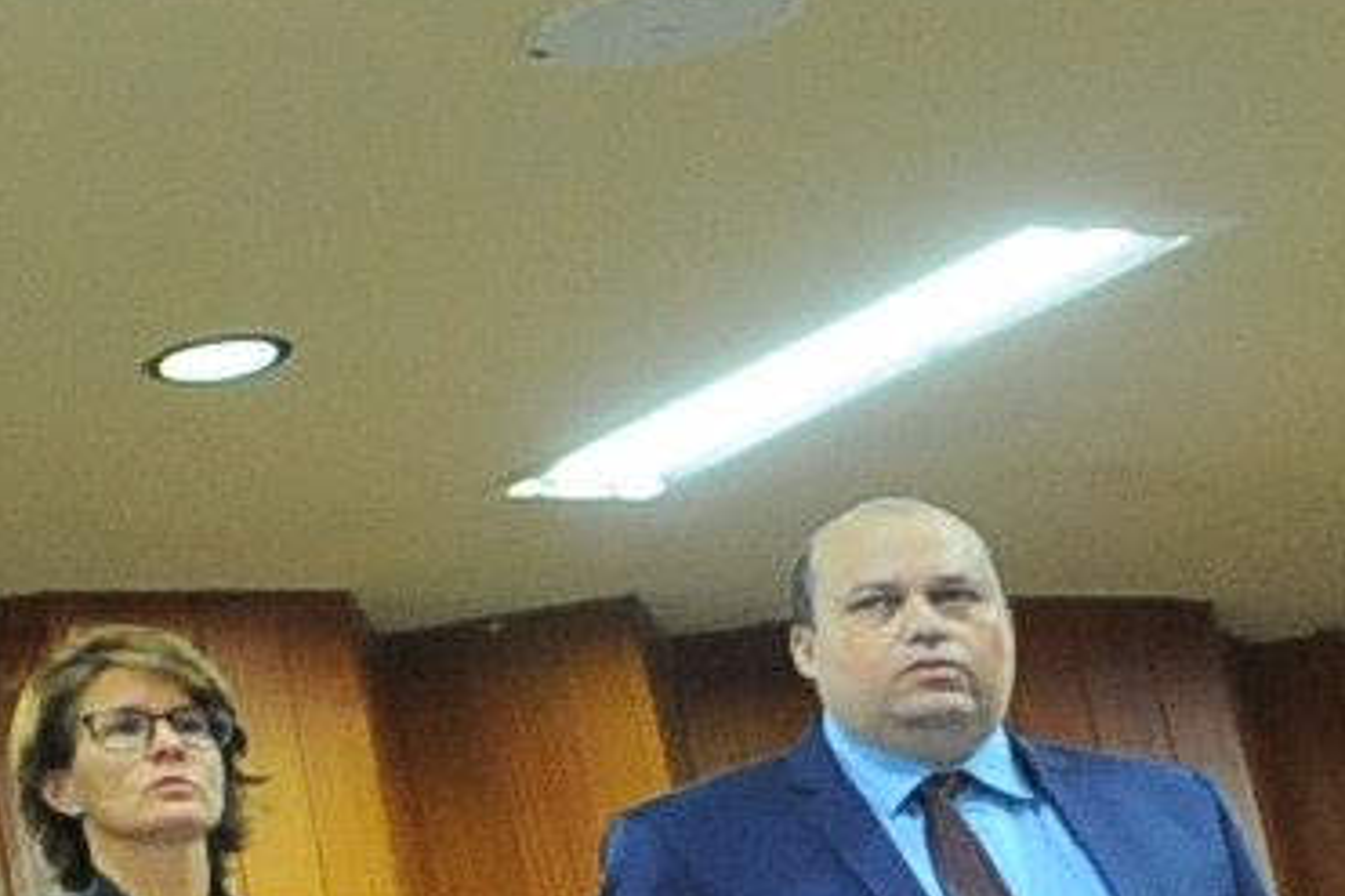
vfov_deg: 10.5
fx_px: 4850
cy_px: 443
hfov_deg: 11.6
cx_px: -2302
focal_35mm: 130
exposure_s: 1/60
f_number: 3.2
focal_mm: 15
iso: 1250
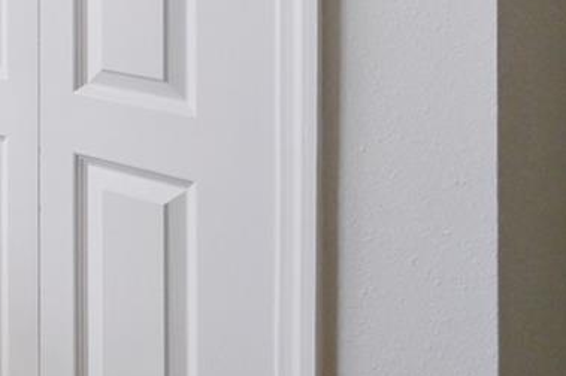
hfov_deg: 17.7
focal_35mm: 76
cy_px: -160
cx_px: -597
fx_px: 1194
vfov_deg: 16.6
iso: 800
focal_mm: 18
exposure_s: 1/250
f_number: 8
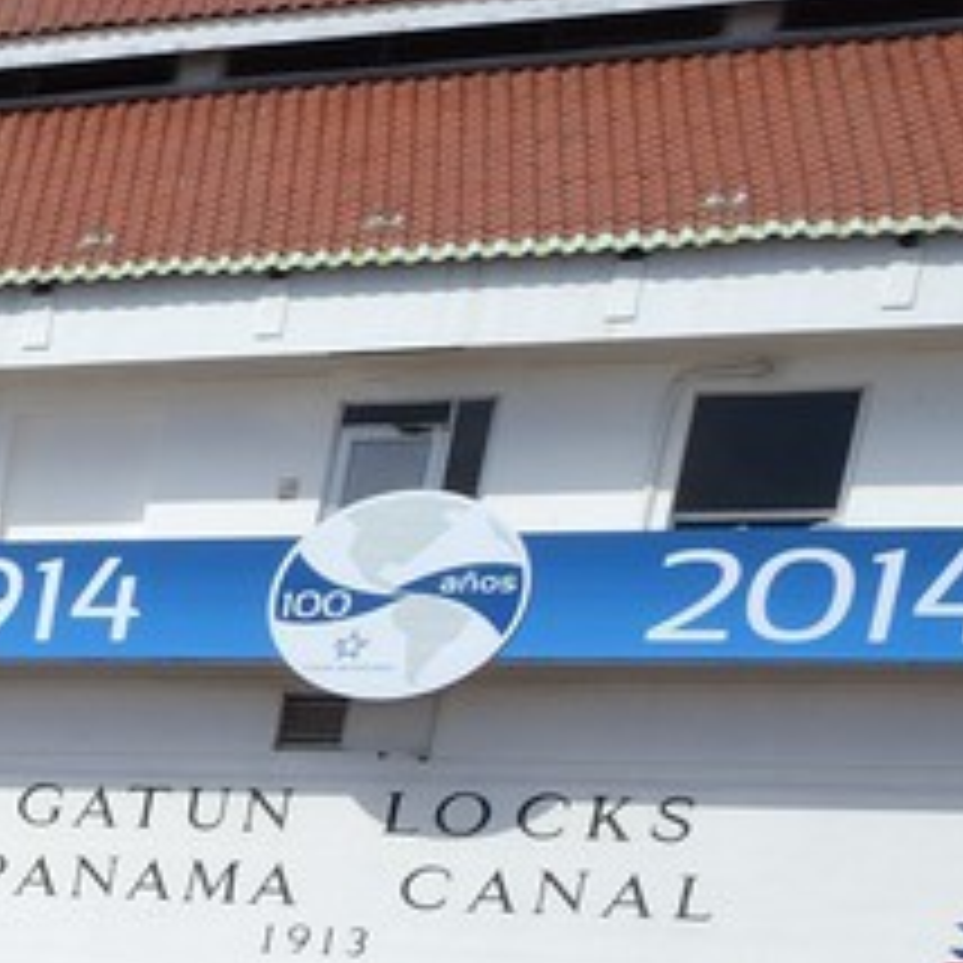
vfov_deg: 17.4
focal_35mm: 89
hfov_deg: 10.7
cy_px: 1490
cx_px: -2106
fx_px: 2801
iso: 200
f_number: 14
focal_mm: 14
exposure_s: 1/400
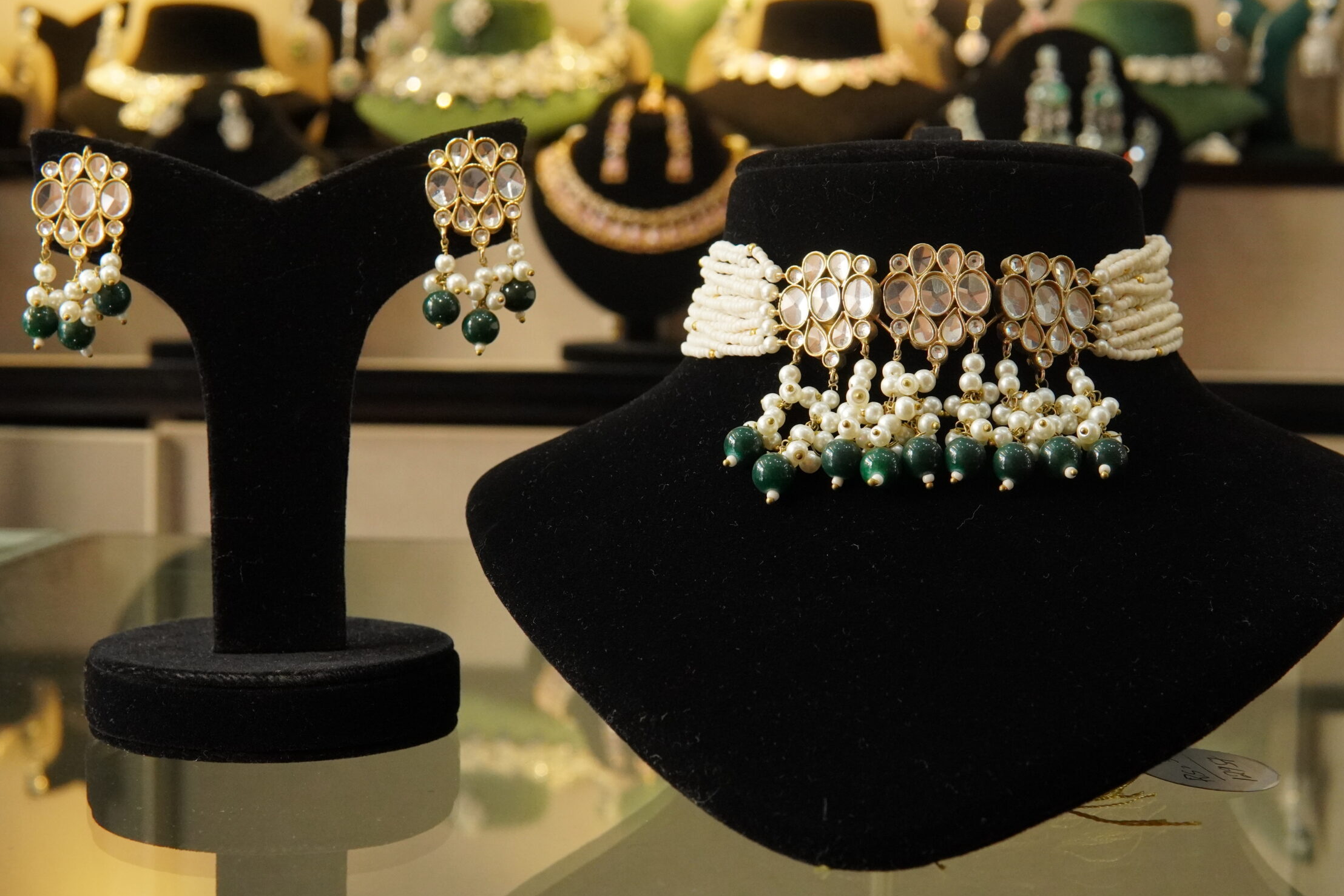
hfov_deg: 38.2
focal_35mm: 52
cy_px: 459
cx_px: 670
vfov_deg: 26.0
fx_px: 1941
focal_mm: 30
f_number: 8
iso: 2500
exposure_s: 1/100
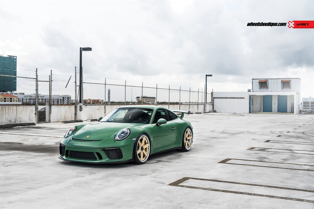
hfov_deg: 47.4
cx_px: 157
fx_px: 358
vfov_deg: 32.6
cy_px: 104
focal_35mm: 41
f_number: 7.1
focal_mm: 41
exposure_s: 1/320
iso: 320
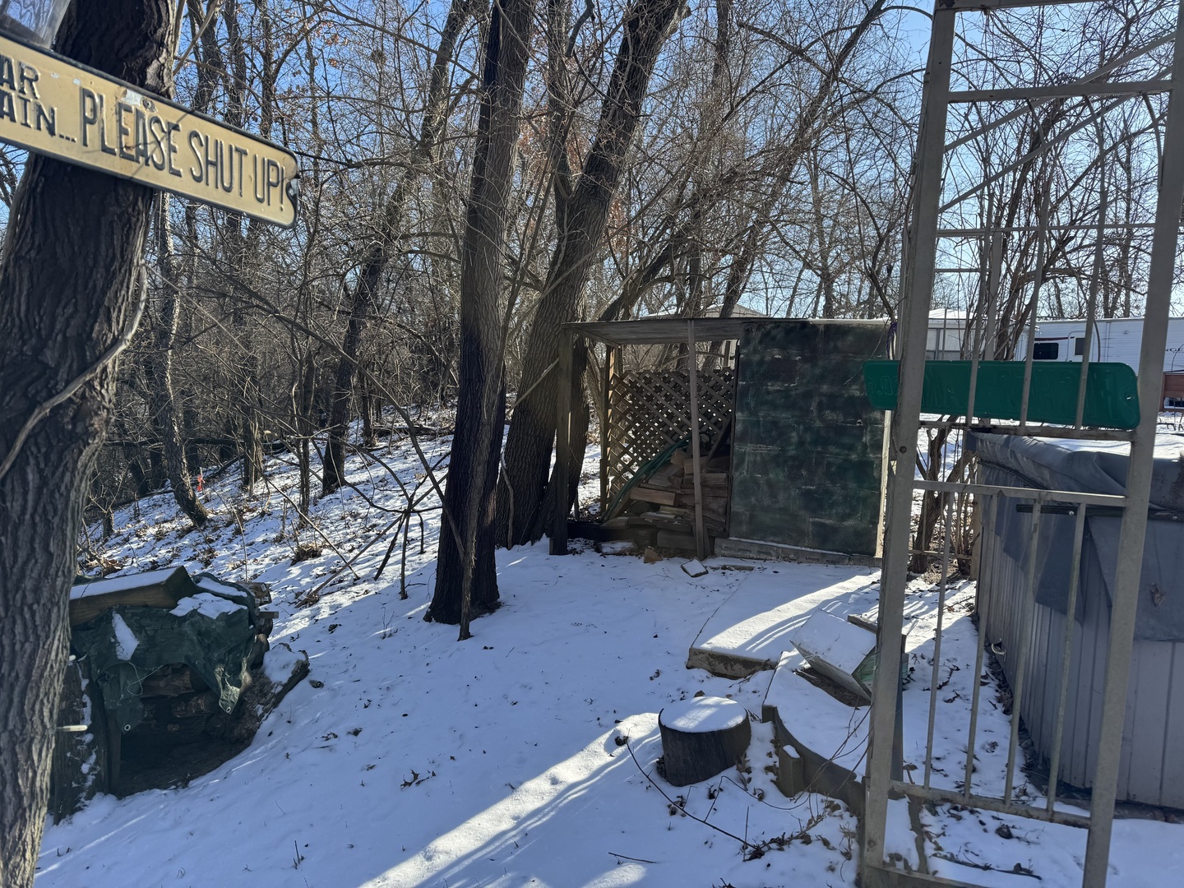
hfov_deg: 71.6
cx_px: 592
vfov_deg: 56.8
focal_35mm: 24
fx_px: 821
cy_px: 444
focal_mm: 6.76
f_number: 1.78
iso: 80
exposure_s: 1/1395
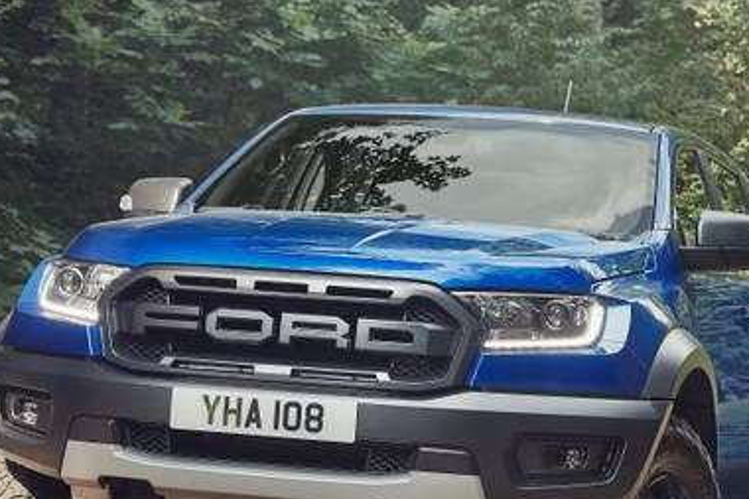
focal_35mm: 166
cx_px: 546
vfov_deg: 8.2
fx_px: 3452
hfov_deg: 12.4
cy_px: 398
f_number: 6.3
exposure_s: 1/250
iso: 500
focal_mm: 70
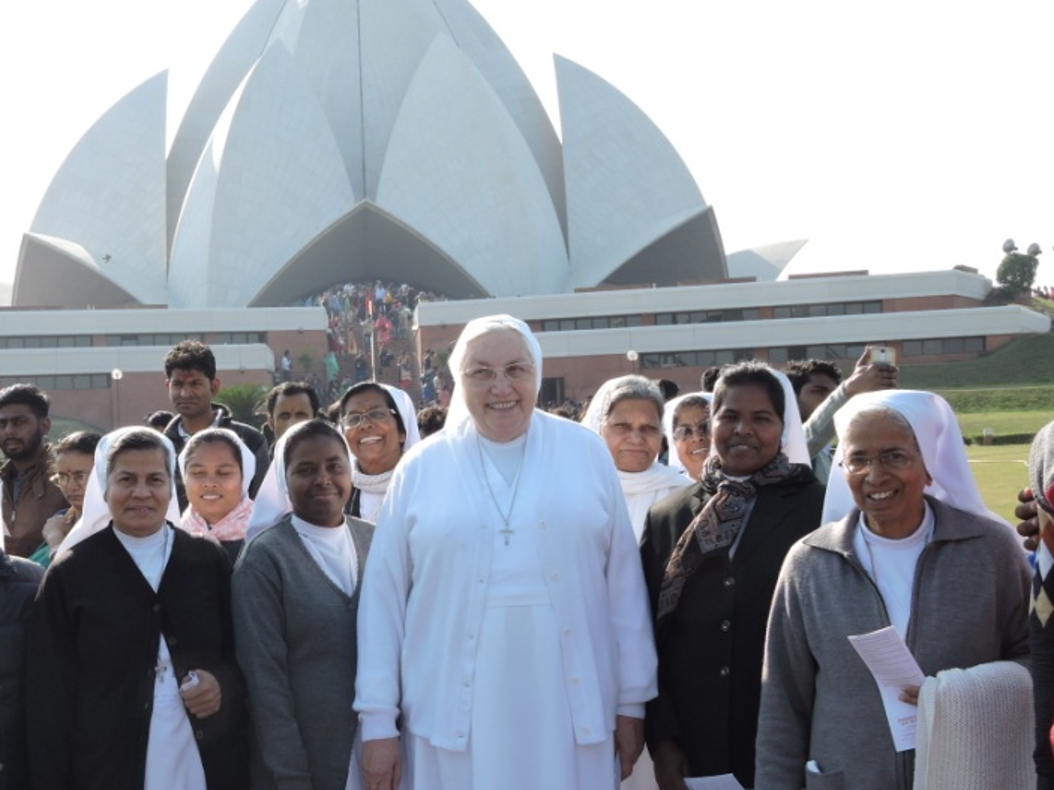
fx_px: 1553
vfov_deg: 28.3
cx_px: 334
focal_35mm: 51
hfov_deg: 37.0
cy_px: 534
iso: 100
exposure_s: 1/400
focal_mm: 6.3
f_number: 3.8
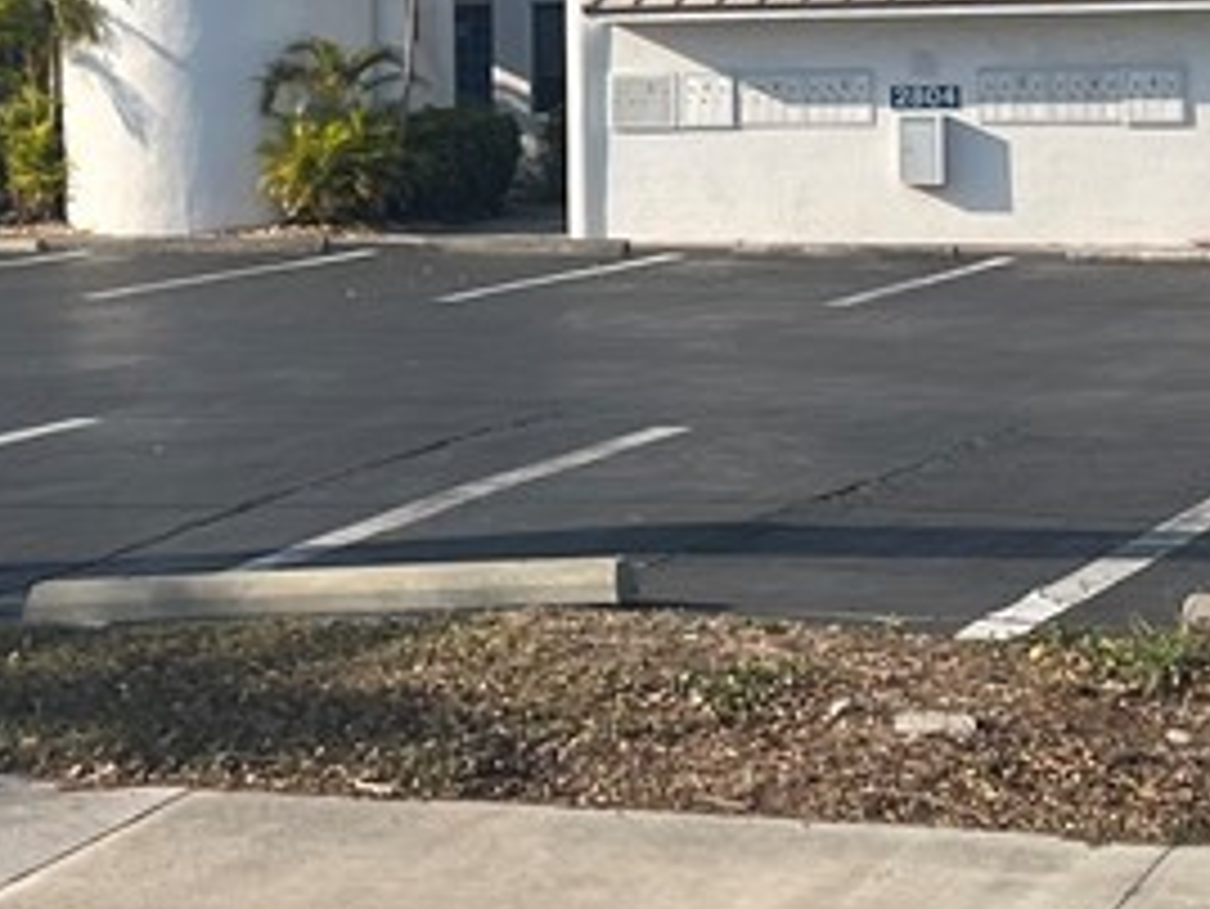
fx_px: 3462
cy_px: 36
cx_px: 454
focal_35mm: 99
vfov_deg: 14.7
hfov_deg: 19.8
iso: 50
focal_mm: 5.1
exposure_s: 1/3521
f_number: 1.6
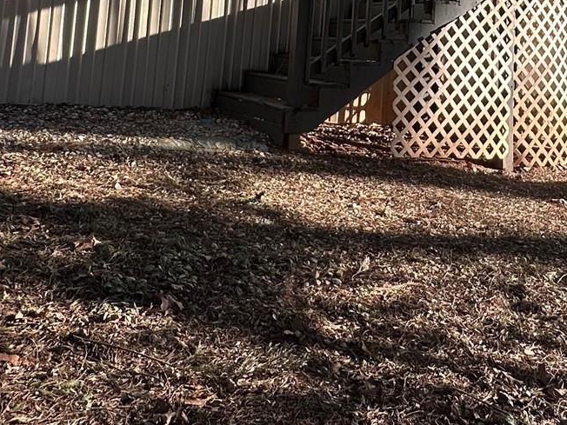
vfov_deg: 29.8
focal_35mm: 44
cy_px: -34
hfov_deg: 42.6
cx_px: 351
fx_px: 721
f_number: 2.2
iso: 40
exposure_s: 1/469
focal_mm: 2.22
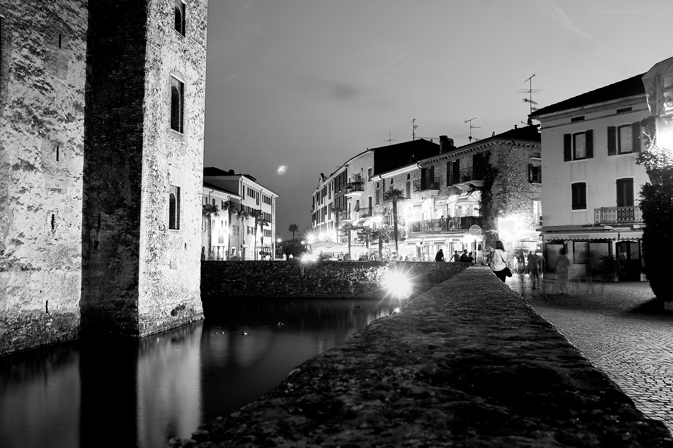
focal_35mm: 30
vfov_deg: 43.6
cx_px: 336
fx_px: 560
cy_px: 224
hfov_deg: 62.0
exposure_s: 2
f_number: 6.3
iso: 100
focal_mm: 20
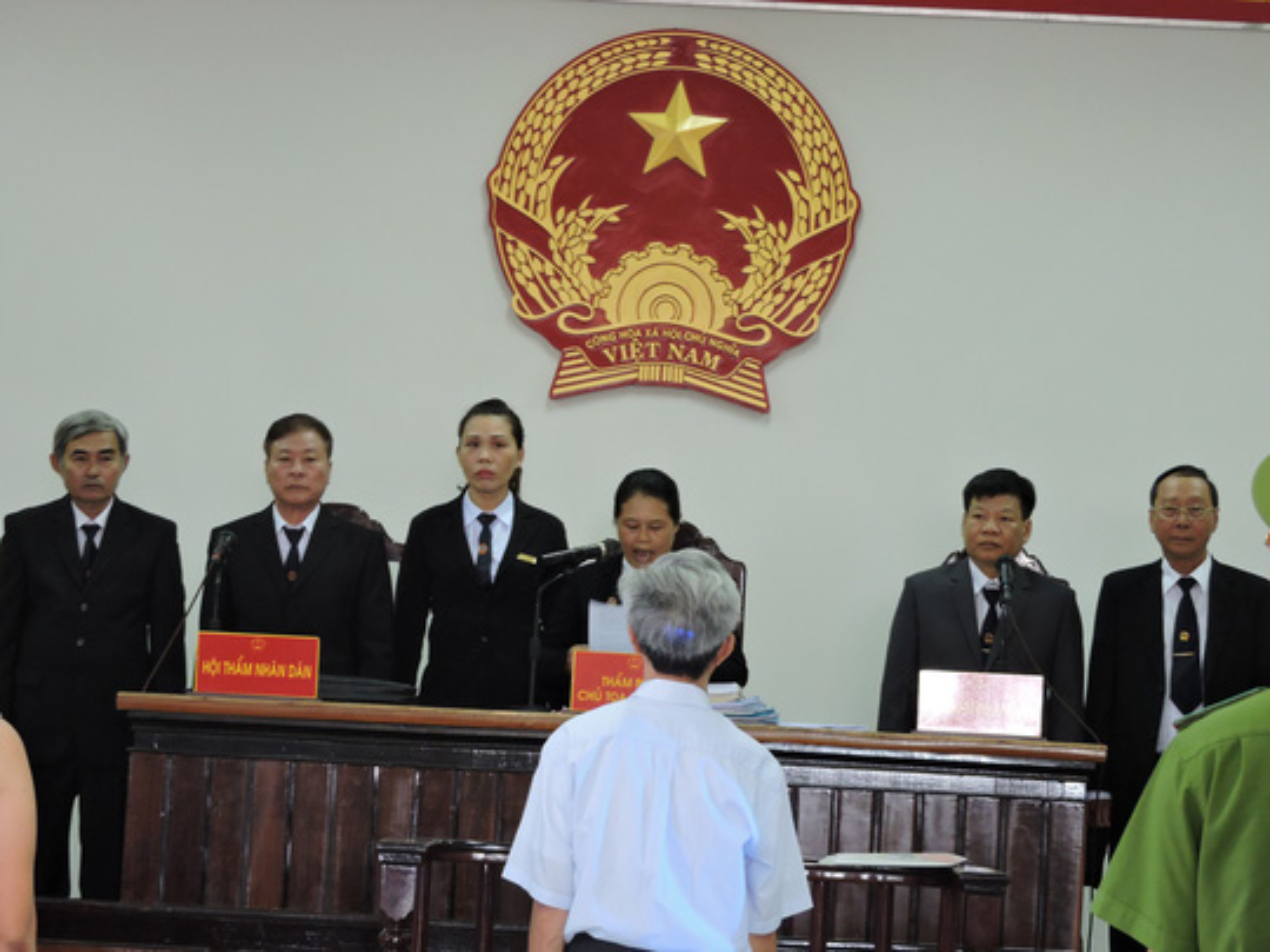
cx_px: 635
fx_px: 5503
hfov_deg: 13.2
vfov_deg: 9.9
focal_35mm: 150
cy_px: 476
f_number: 5.2
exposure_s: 1/15
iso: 400
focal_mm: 26.9
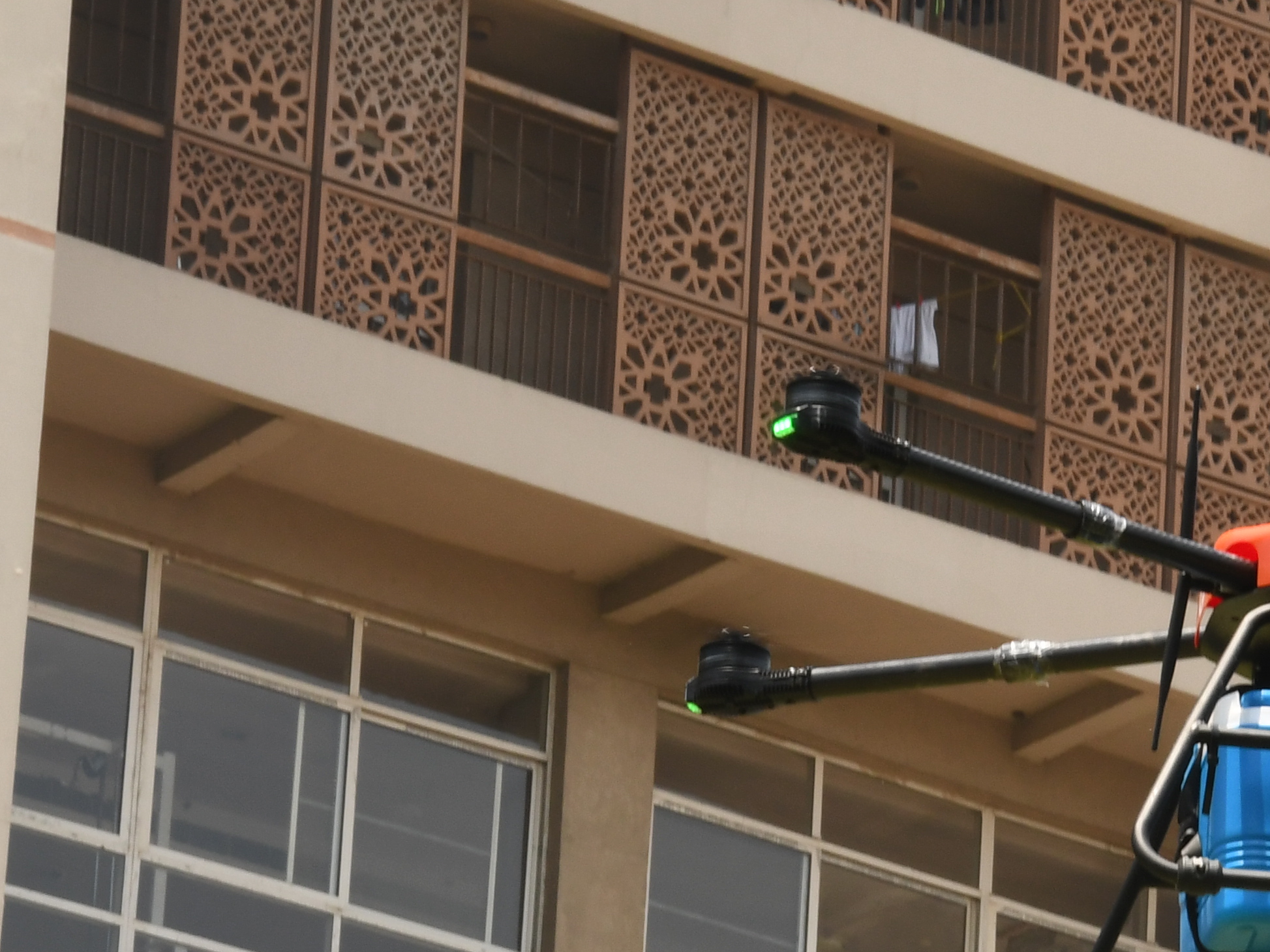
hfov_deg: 6.0
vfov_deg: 4.5
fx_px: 12106
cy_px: 707
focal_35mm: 330
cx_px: 1393
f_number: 16
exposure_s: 1/125
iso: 400
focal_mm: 80
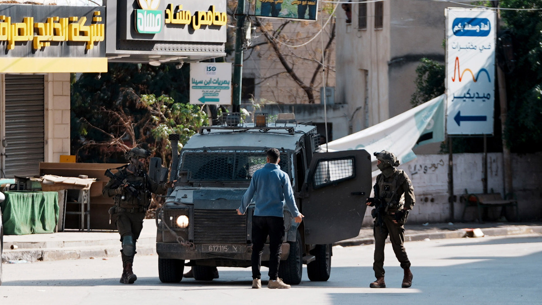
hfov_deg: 9.5
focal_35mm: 227
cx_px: 271
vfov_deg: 5.3
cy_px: 159
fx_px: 3262
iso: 125
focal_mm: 144
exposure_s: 1/2000
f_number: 2.8
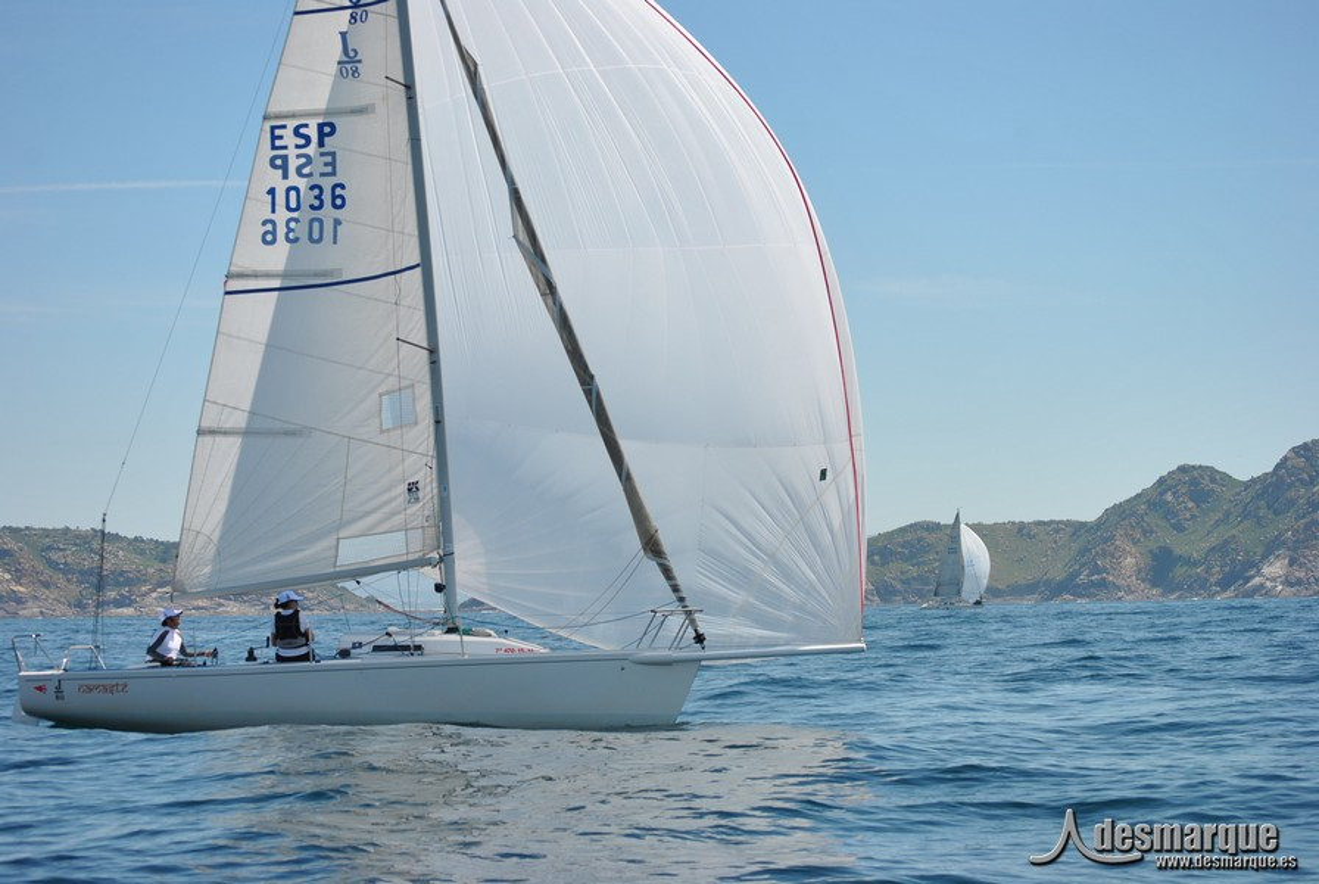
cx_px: 660
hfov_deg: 21.9
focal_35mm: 93
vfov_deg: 14.8
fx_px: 3412
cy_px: 442
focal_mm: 62
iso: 100
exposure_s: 1/500
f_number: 5.6
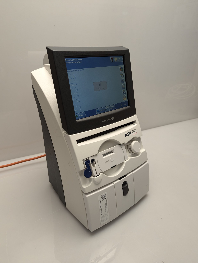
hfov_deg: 56.9
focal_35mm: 24
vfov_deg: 71.5
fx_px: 183
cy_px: 132
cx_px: 99
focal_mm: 6.81
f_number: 1.85
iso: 62
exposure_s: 1/100
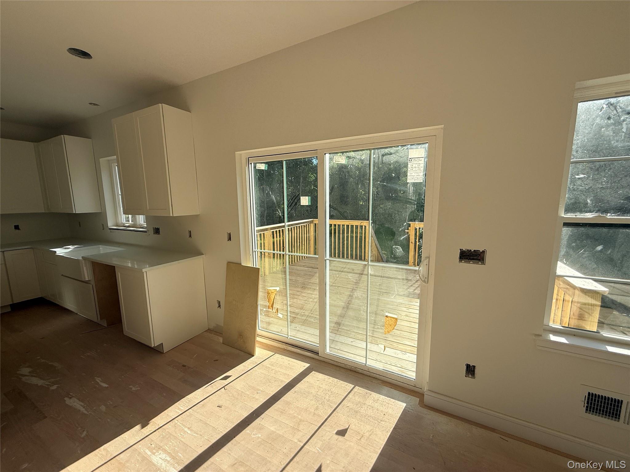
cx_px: 315
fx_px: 255
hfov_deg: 102.1
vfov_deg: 85.7
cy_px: 236
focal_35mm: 14
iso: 50
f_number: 2.2
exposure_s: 1/928
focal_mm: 2.22
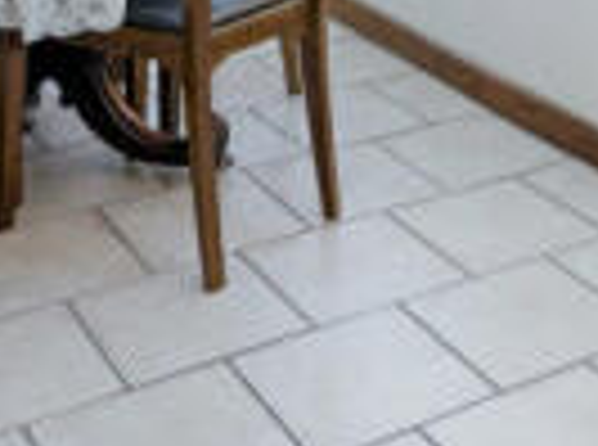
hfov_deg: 25.2
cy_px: -399
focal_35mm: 76
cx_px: 497
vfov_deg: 15.9
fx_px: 1309
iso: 500
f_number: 10
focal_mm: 16
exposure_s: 1/80
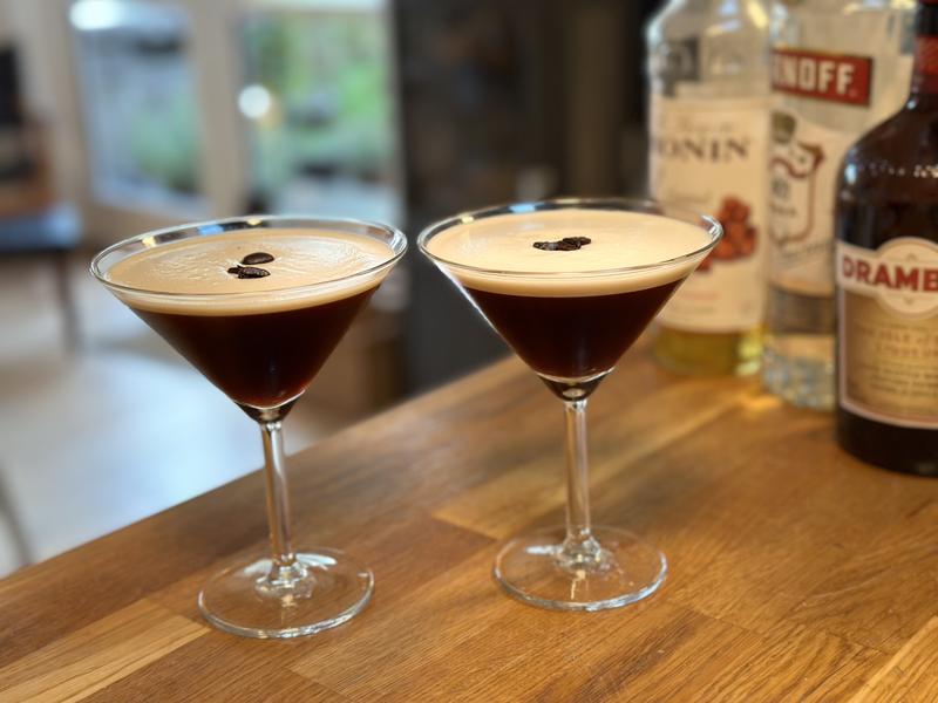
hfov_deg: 39.7
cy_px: 352
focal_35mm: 48
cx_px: 469
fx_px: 1301
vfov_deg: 30.3
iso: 200
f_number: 1.78
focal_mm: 6.86
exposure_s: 1/59
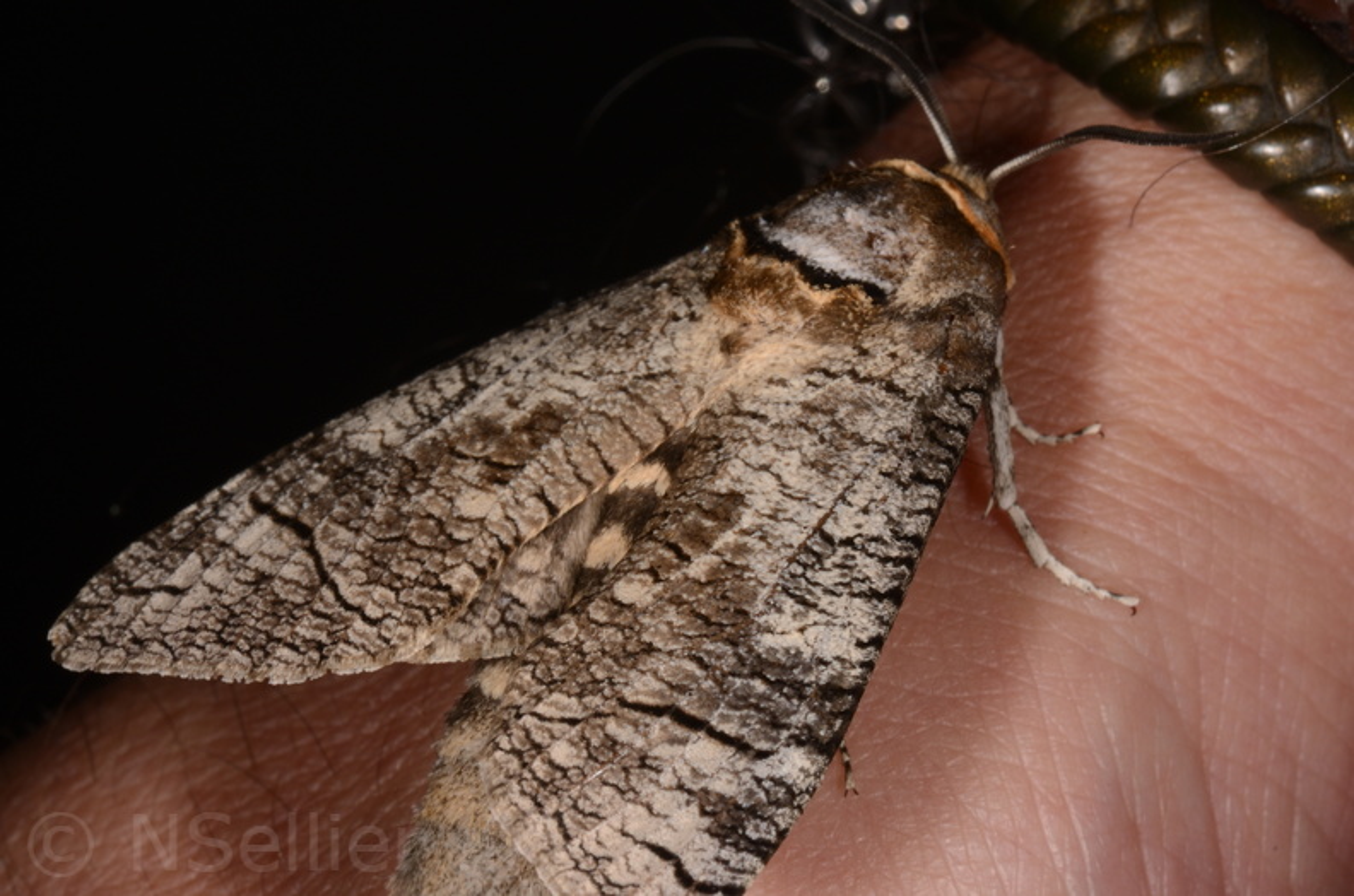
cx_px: 677
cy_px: 448
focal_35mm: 128
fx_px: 4784
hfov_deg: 16.1
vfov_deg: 10.7
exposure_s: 1/60
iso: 100
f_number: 32
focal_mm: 85
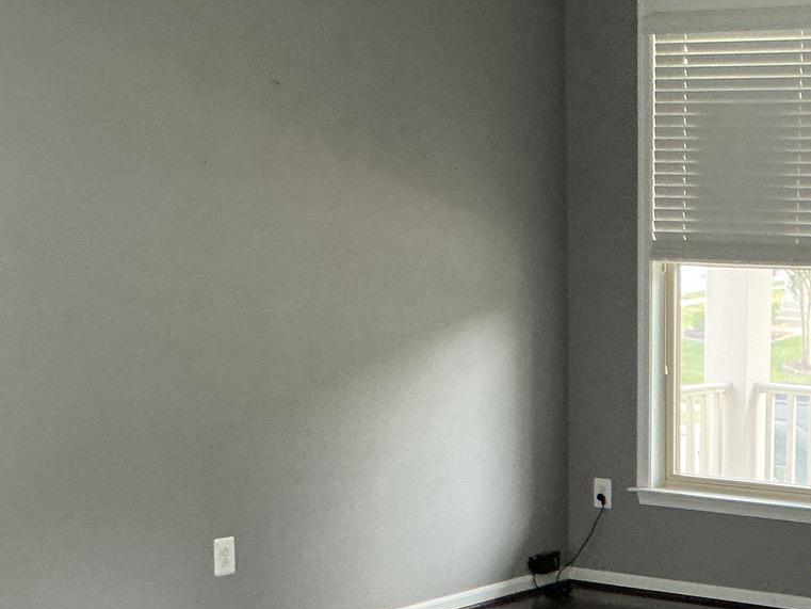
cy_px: 579
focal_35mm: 78
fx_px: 1828
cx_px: 784
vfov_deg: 18.5
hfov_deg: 24.1
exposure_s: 1/60
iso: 250
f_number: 1.8
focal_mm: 3
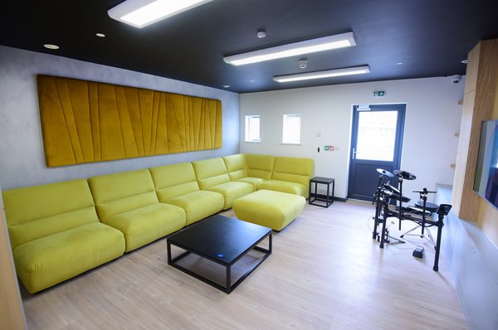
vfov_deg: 73.6
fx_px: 221
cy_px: 165
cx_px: 249
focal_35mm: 16
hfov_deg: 96.8
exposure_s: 1/160
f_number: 5
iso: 1250
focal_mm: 16
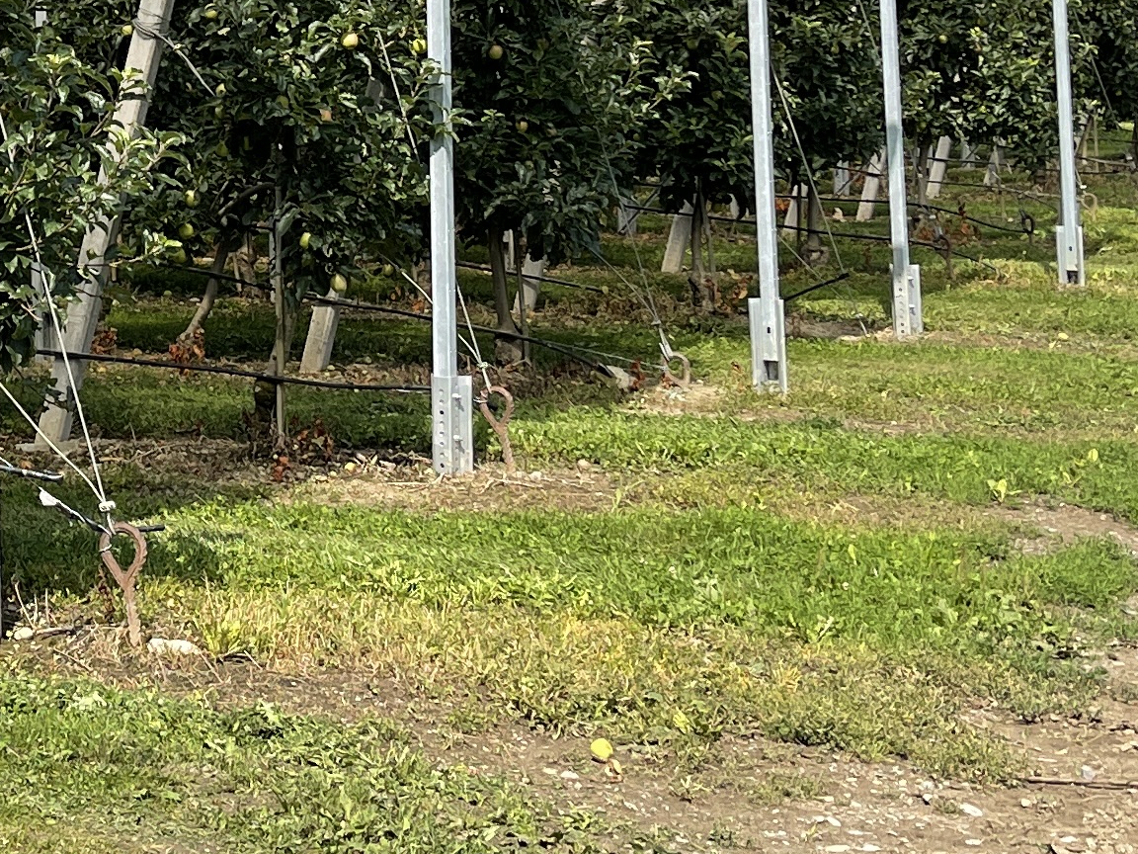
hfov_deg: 20.5
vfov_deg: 15.5
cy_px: -223
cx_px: -119
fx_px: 2992
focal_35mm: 91
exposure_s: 1/3003
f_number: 1.6
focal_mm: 5.1
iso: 32
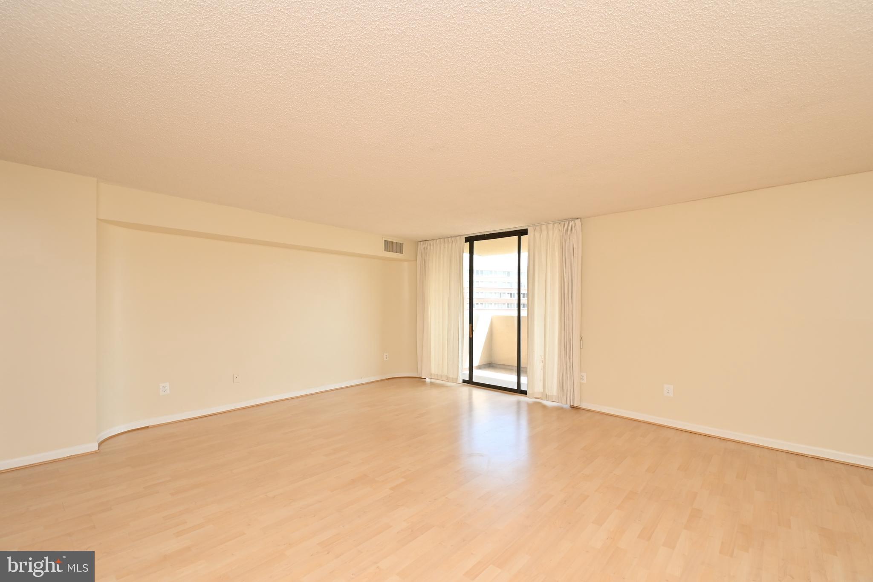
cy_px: 291
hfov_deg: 100.4
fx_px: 364
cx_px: 436
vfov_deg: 77.3
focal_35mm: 15
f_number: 7.1
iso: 250
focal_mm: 10
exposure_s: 1/125
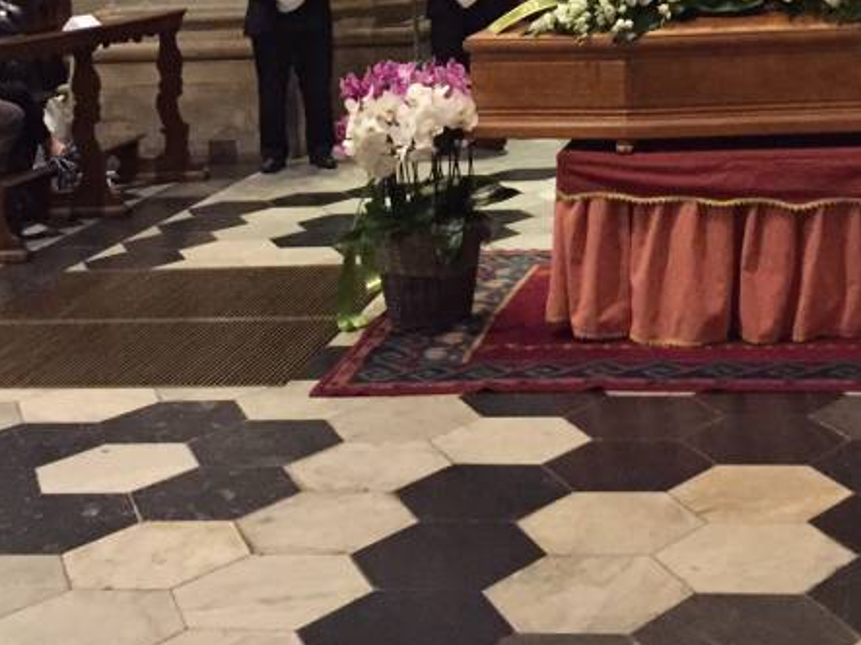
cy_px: -93
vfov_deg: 20.7
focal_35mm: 67
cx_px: 587
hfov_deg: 28.7
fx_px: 1666
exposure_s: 1/17
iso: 400
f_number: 2.2
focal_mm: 4.15
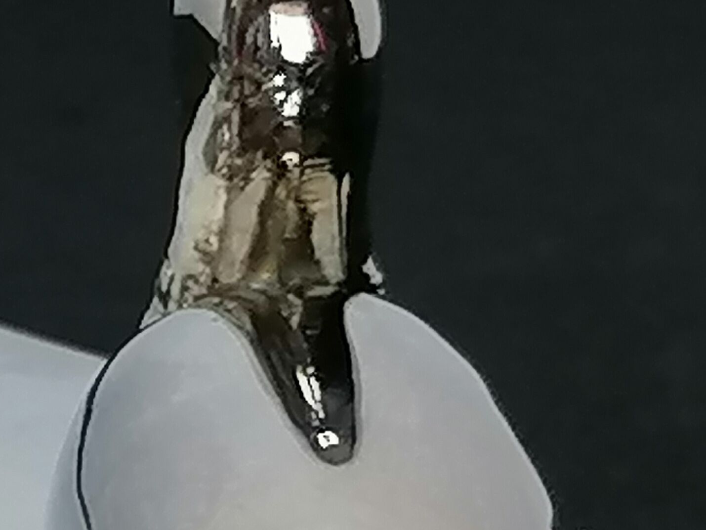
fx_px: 6507
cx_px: 91
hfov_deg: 6.2
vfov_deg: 4.7
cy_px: 512
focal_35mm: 319
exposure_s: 1/100
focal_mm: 4.75
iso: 100
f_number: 1.8
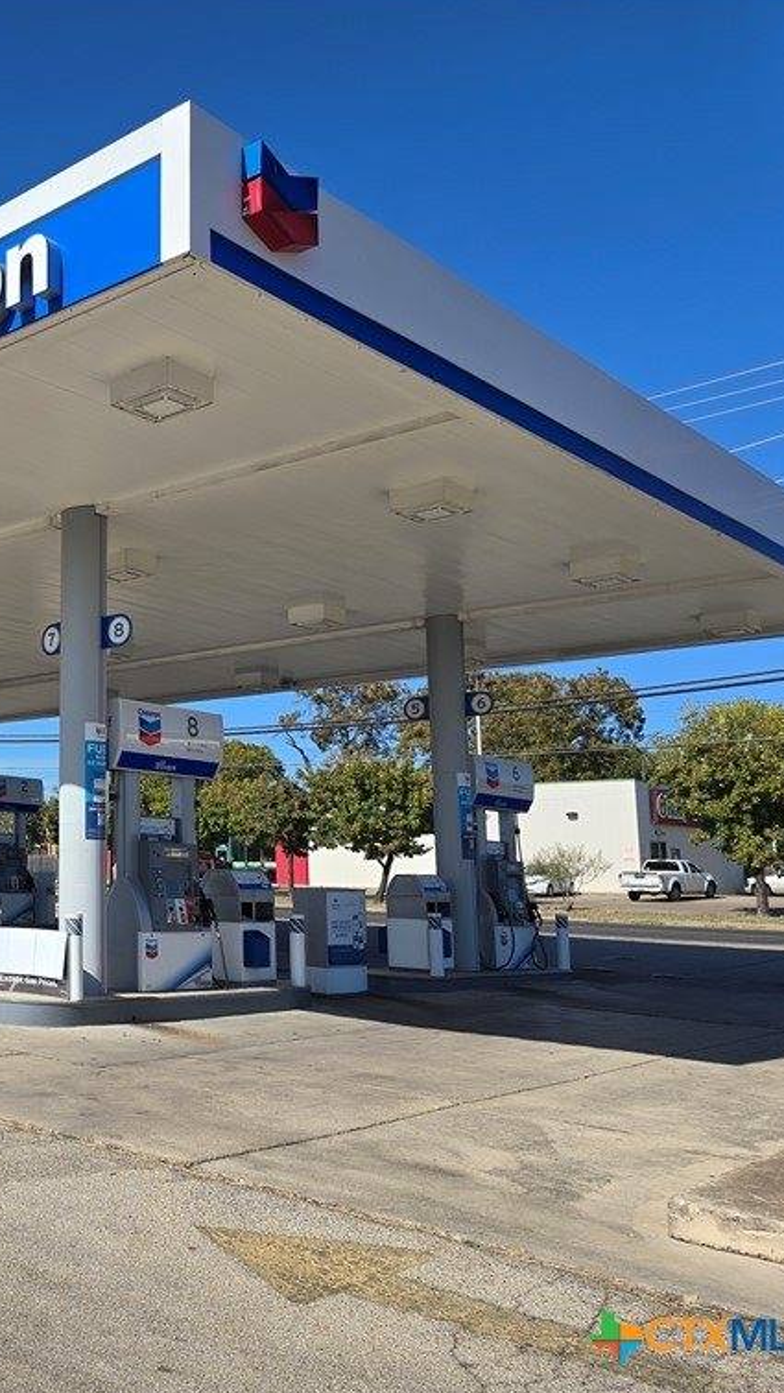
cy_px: 694
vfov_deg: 58.0
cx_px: -89
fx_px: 1256
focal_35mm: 34
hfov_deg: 30.8
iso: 12
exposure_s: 1/1047
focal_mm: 6.3
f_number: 1.7
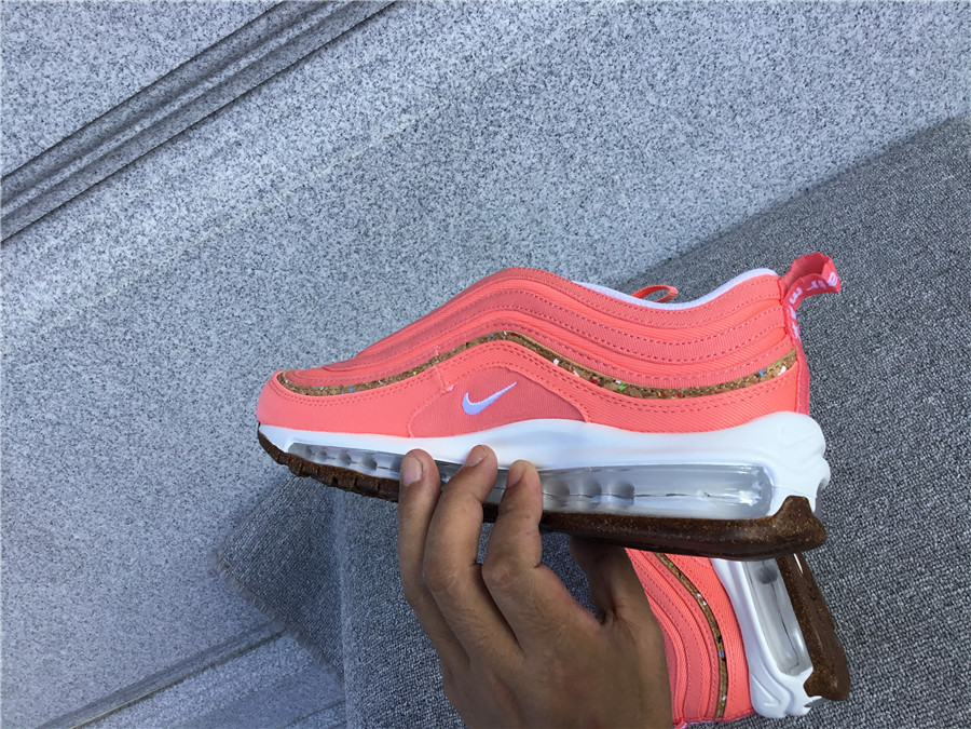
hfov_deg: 58.4
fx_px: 870
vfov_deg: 45.4
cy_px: 364
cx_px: 486
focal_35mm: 31
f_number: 2.4
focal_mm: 3.3
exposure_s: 1/262
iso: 25
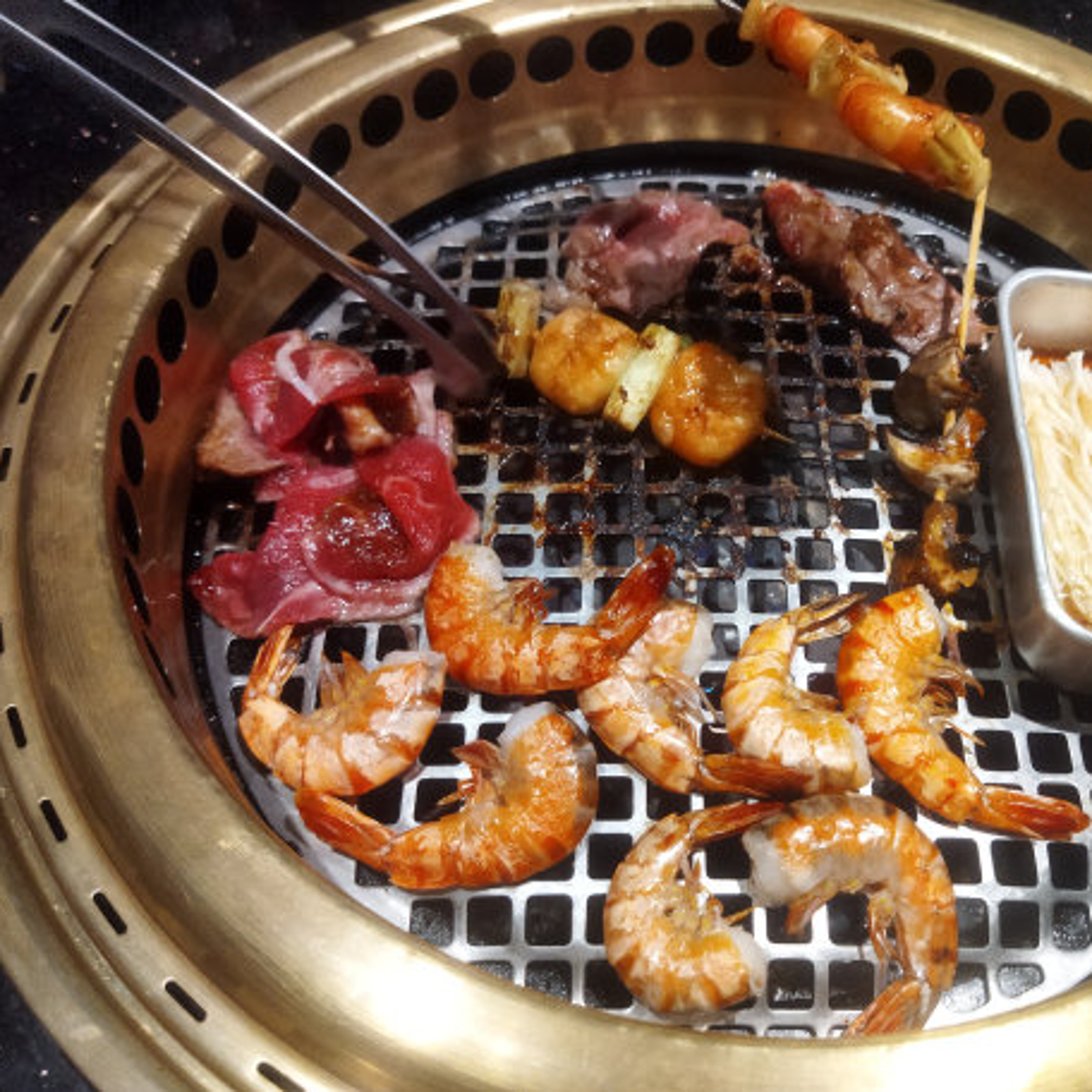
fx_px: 1142
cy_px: 545
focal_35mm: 32
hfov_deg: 50.8
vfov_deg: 51.1
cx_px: 651
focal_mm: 4.71
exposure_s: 1/50
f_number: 1.79
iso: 286
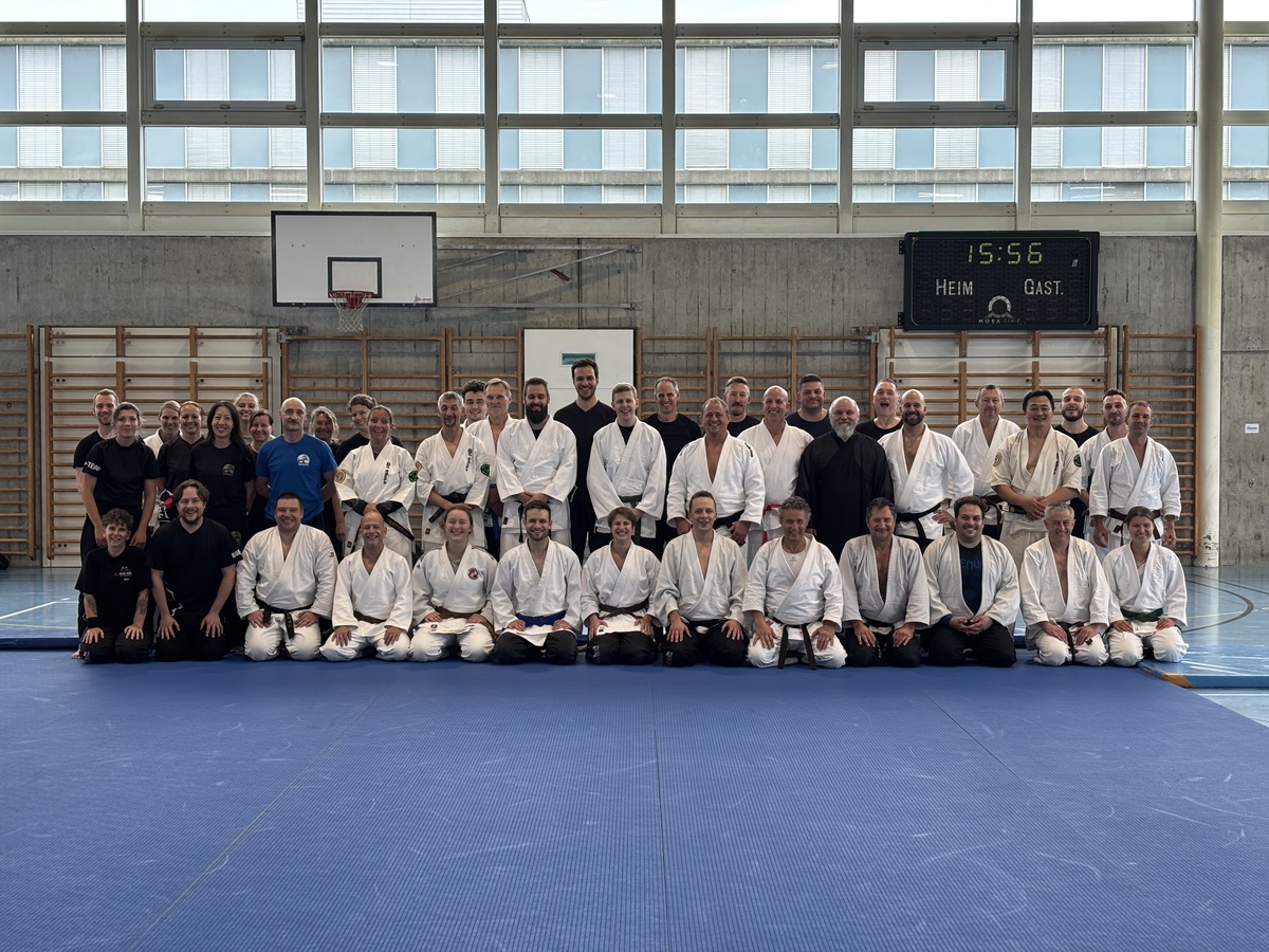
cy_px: 476
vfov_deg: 28.0
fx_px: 1906
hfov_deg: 36.8
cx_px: 634
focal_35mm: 52
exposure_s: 1/87
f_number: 1.6
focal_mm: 5.96
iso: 50
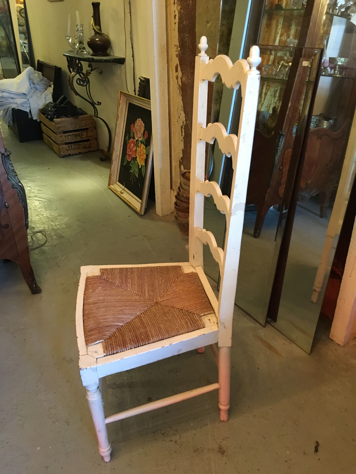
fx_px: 398
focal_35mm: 29
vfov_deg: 61.7
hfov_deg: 48.2
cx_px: 178
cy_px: 237
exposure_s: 1/20
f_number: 2.2
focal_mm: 4.15
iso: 200
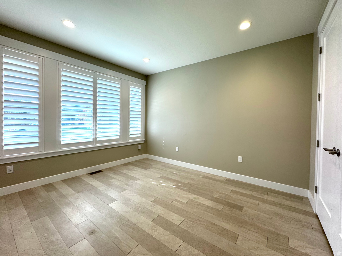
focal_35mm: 14
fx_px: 138
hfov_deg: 102.1
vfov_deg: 85.7
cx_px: 171
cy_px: 128
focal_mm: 2.22
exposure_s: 1/120
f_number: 2.2
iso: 64
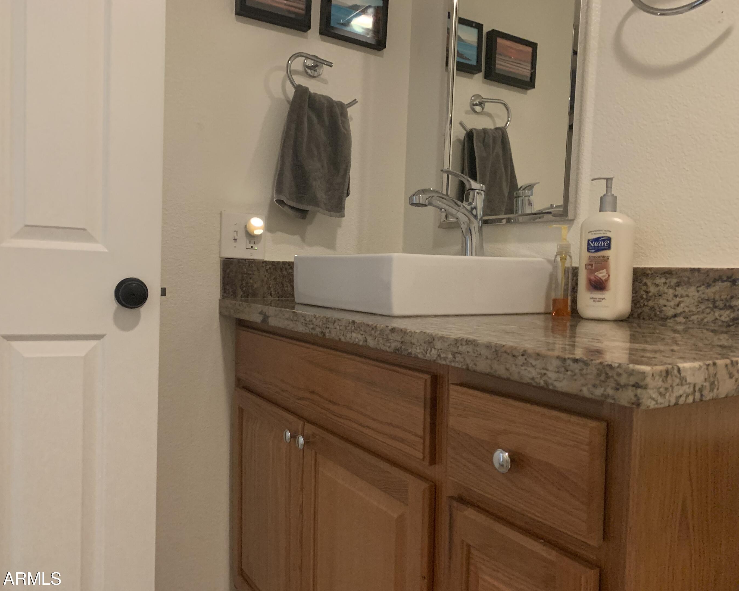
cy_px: 301
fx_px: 612
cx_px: 366
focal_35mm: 28
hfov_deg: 62.2
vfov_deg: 51.5
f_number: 1.8
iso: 640
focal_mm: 4.25
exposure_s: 1/30
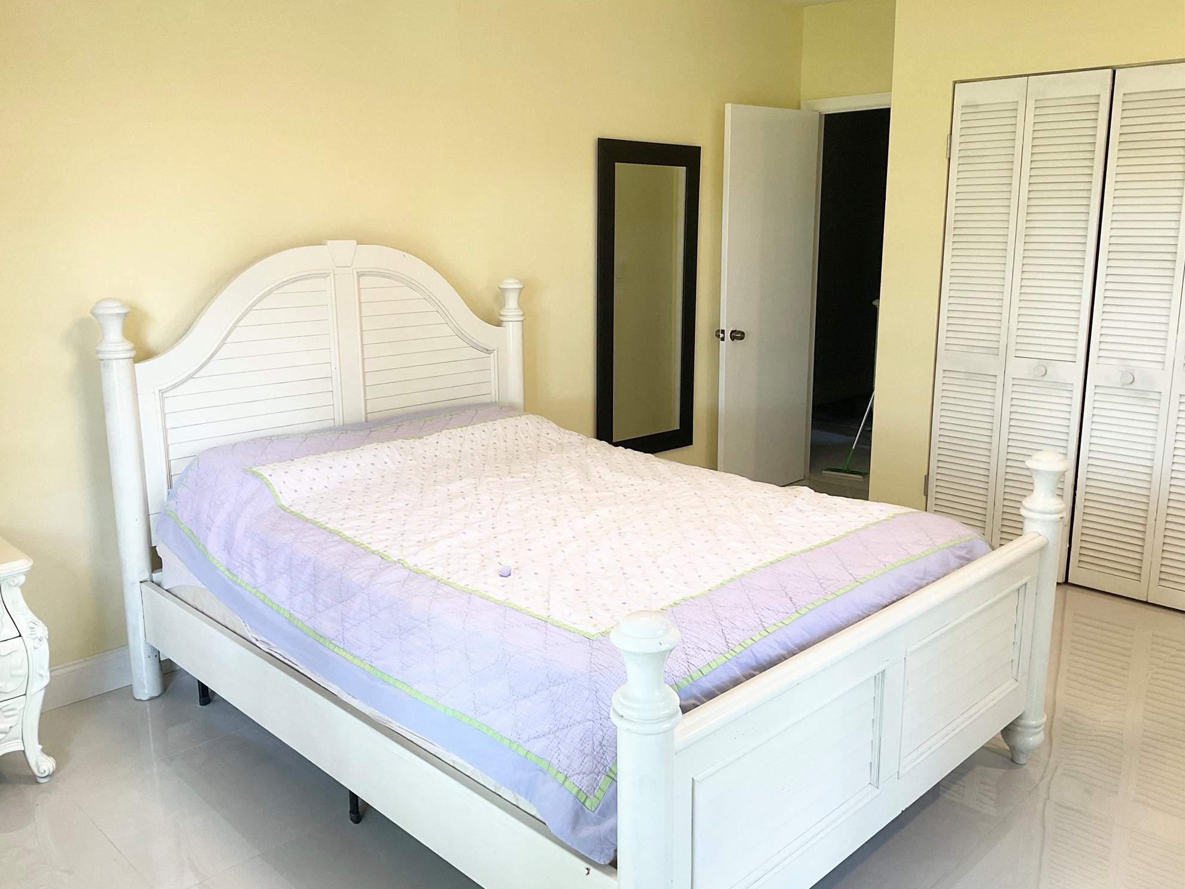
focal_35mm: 30
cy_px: 433
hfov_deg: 60.0
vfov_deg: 46.8
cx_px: 574
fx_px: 1027
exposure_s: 1/60
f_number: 1.8
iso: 50
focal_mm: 3
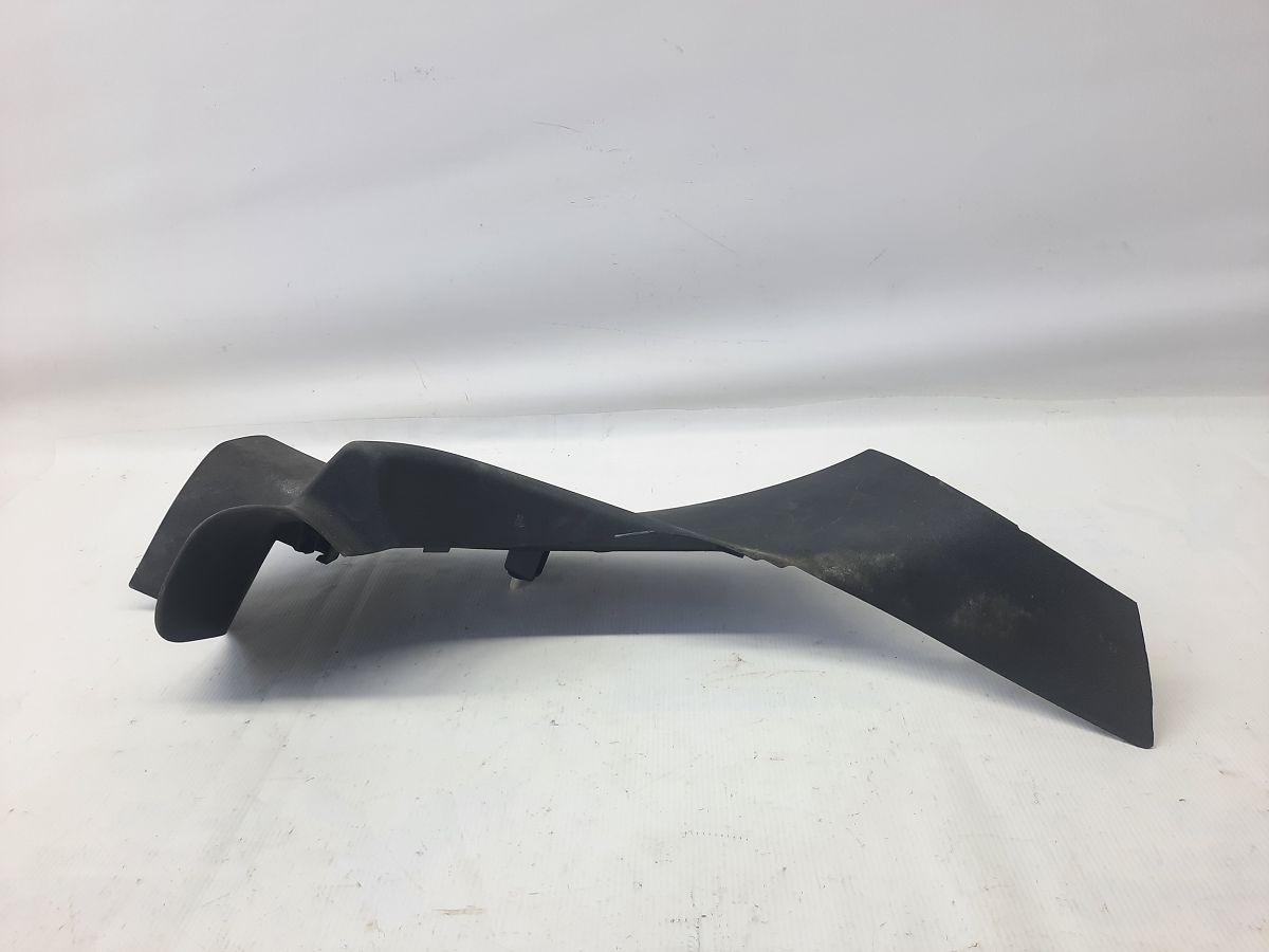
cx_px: 634
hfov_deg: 69.4
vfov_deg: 54.9
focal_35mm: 25
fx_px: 916
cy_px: 476
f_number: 2
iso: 64
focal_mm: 4.6
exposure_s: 1/50
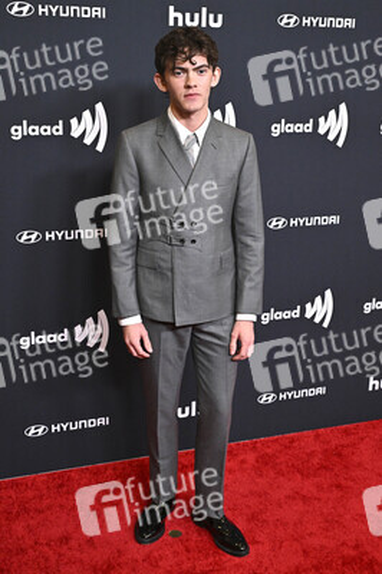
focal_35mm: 45
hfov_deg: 29.8
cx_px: 191
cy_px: 287
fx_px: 717
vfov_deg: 43.6
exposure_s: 1/250
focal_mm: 45
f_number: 5.6
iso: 4000
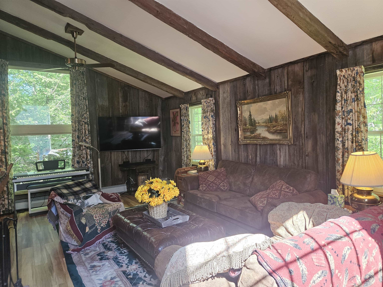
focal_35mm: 23
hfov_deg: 73.9
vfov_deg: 58.9
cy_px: 144
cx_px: 192
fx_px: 254
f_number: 1.8
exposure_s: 1/170
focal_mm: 5.4
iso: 400
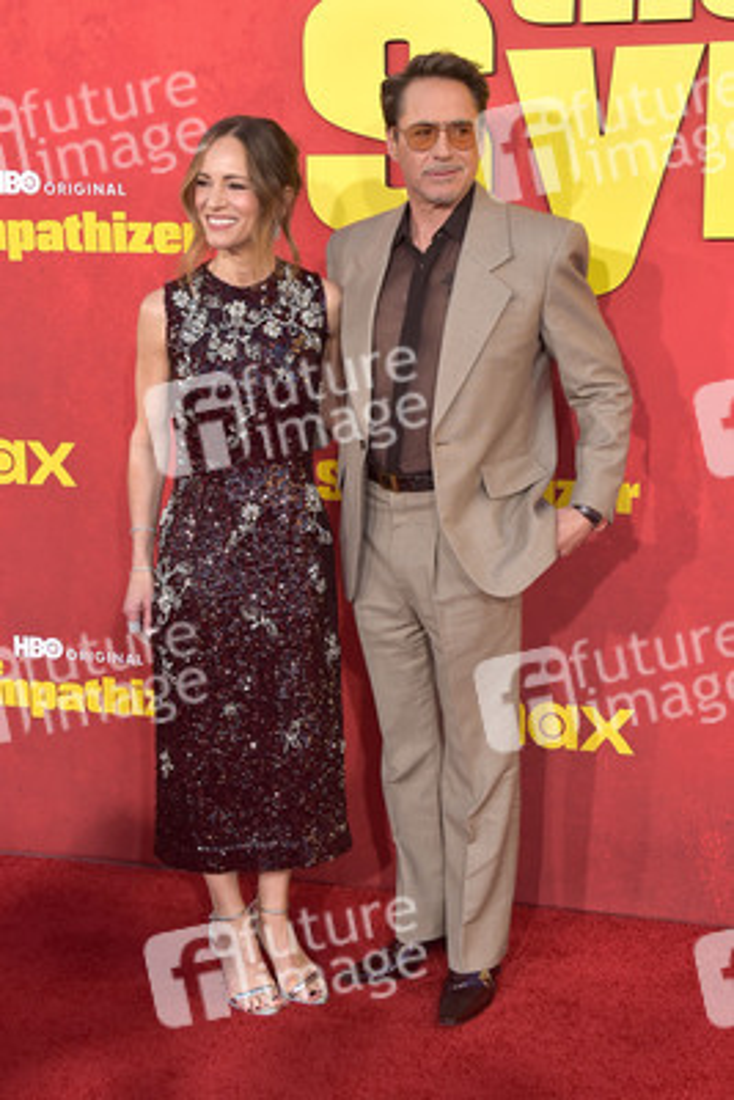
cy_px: 550
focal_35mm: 45
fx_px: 1375
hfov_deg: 29.9
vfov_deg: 43.6
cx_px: 367
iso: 1250
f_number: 6.3
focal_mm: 45
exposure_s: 1/1250
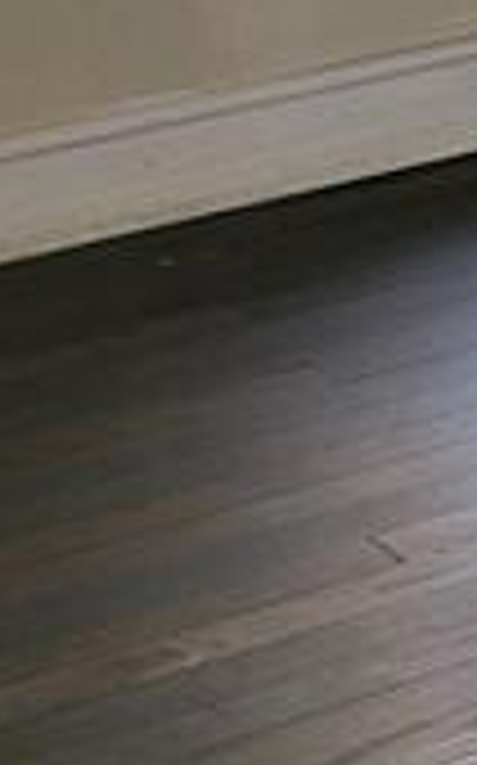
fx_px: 3459
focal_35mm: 166
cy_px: -94
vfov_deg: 12.4
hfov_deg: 6.7
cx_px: 1692
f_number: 1.8
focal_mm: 5.4
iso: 200
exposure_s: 1/40
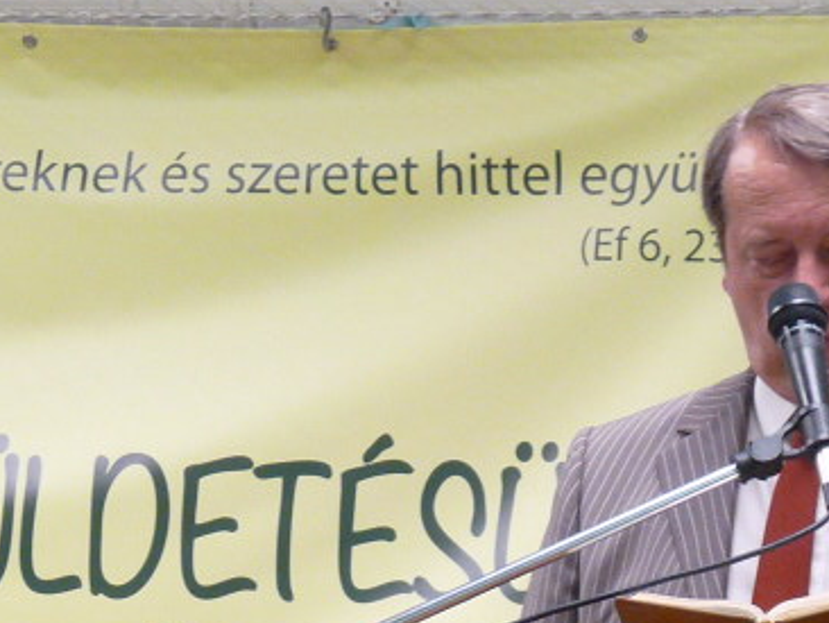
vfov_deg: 3.0
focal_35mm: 493
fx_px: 11814
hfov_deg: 4.0
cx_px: 539
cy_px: 530
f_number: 3.7
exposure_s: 1/50
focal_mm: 28.3
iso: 320
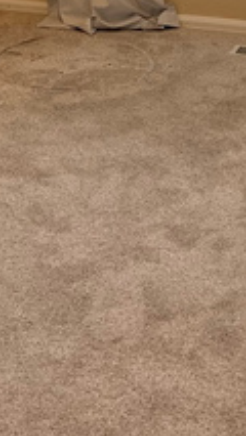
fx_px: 1181
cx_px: 125
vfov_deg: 19.5
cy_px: -113
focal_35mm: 102
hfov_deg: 11.9
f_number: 1.5
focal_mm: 5.7
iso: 64
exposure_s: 1/60
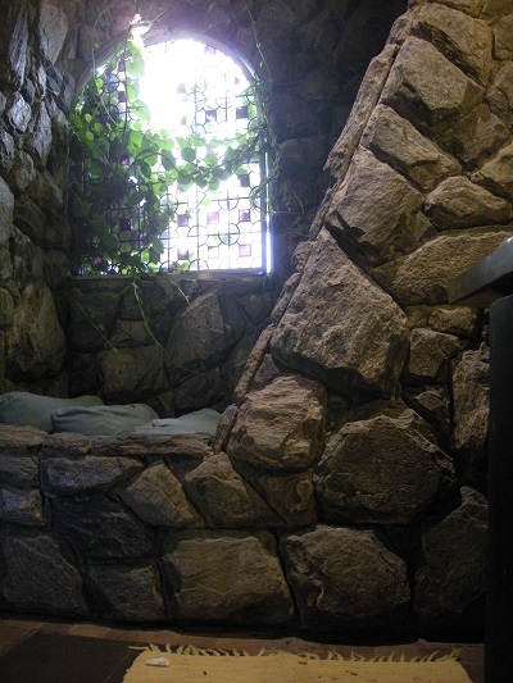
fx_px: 691
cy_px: 342
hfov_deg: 40.7
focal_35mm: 35
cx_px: 256
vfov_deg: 52.6
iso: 400
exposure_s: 1/36.6
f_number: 2.8
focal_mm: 5.7
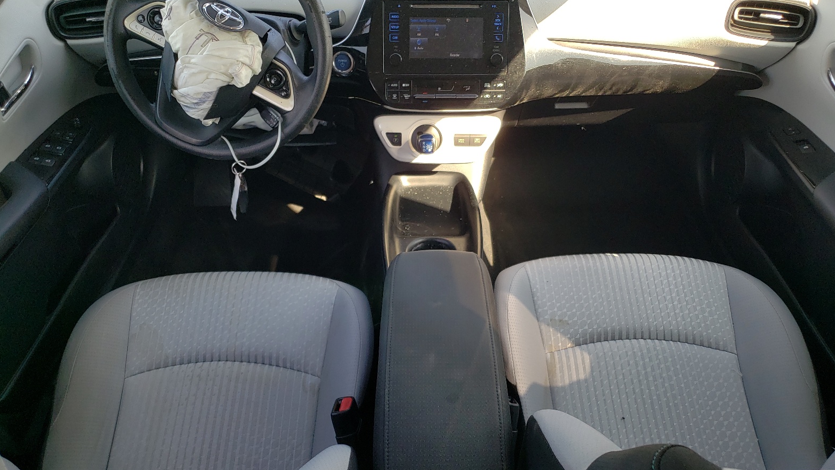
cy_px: 220
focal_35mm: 29
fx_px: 642
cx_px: 426
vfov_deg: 40.2
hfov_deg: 66.1
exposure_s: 1/263
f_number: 1.5
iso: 50
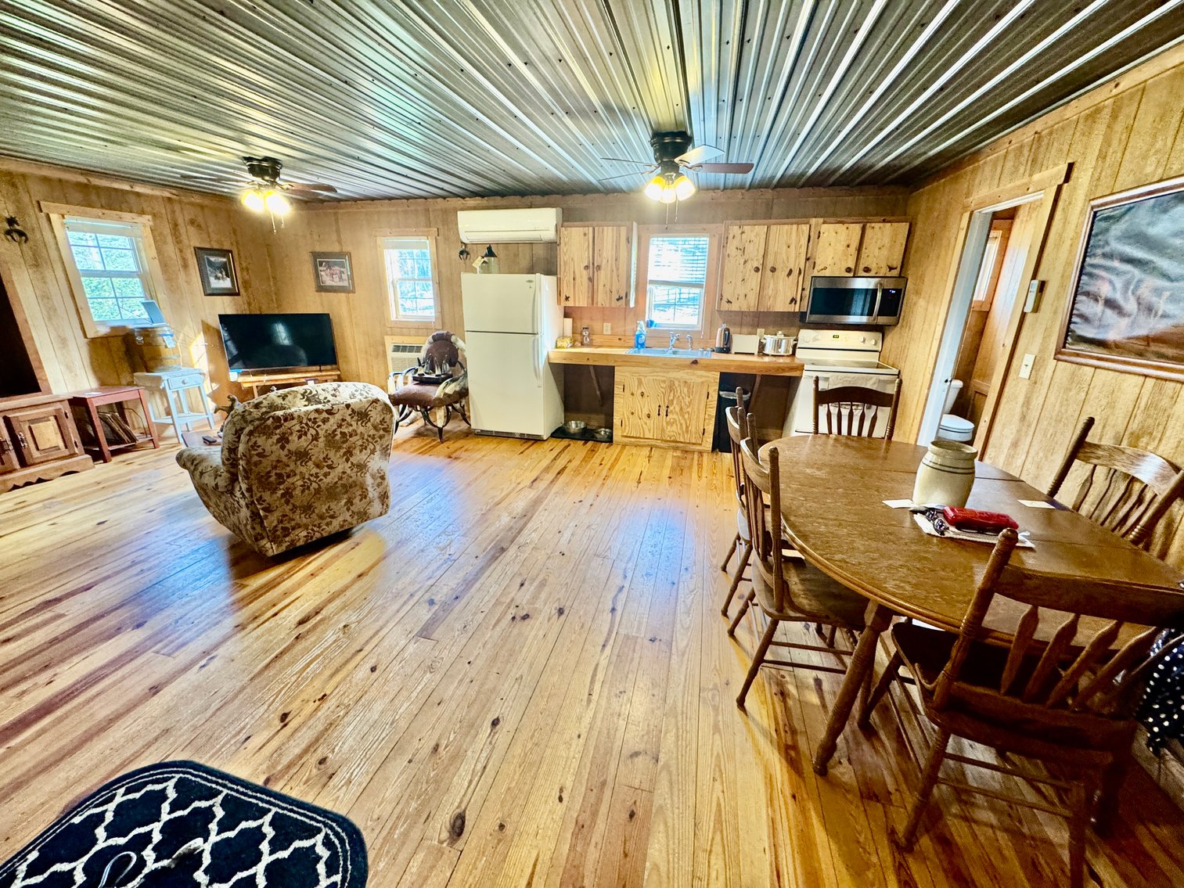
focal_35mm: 14
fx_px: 479
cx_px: 592
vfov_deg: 85.7
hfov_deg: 102.1
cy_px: 444
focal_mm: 2.22
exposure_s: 1/60
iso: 400
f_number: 2.2
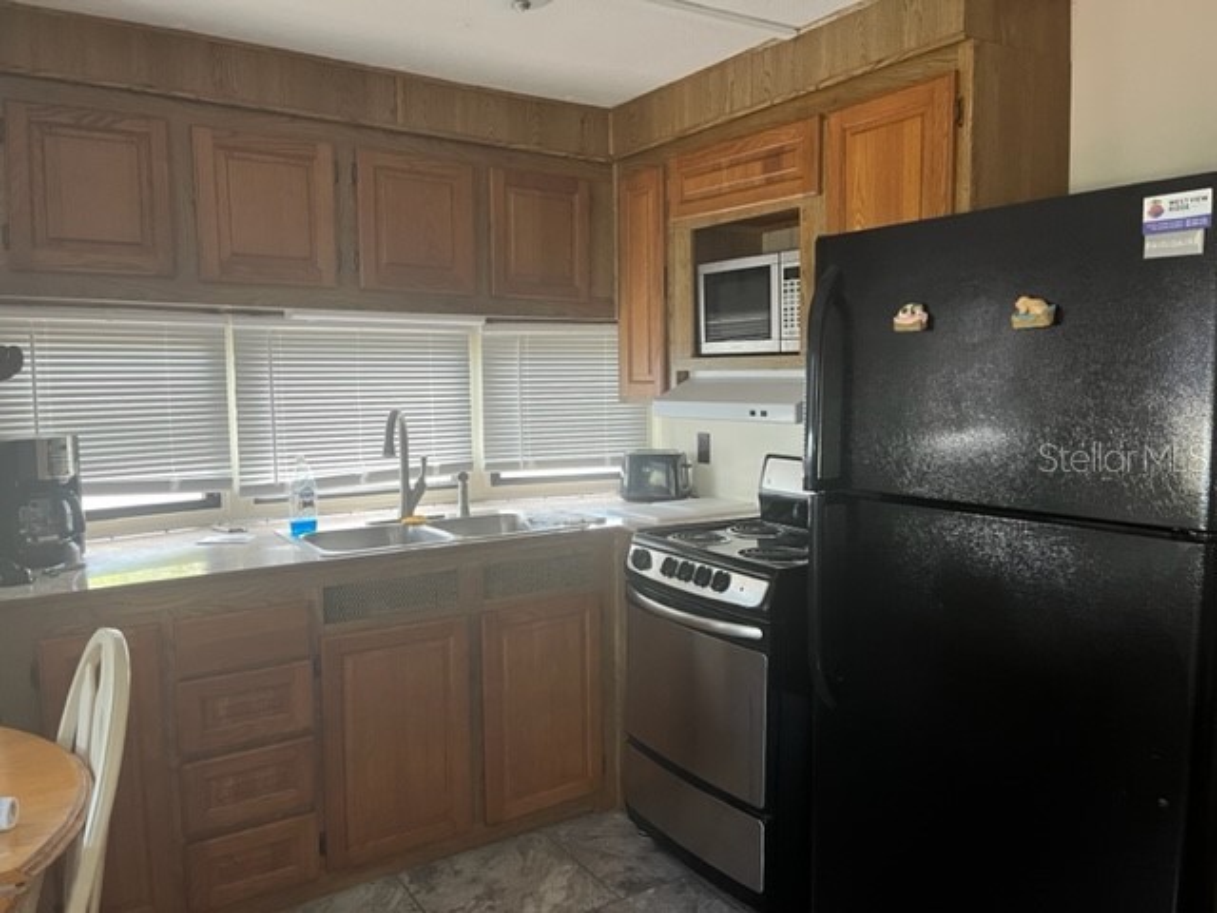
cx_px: 608
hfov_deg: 67.3
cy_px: 456
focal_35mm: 26
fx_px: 914
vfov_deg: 53.1
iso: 250
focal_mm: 5.1
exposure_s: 1/60
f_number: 1.6
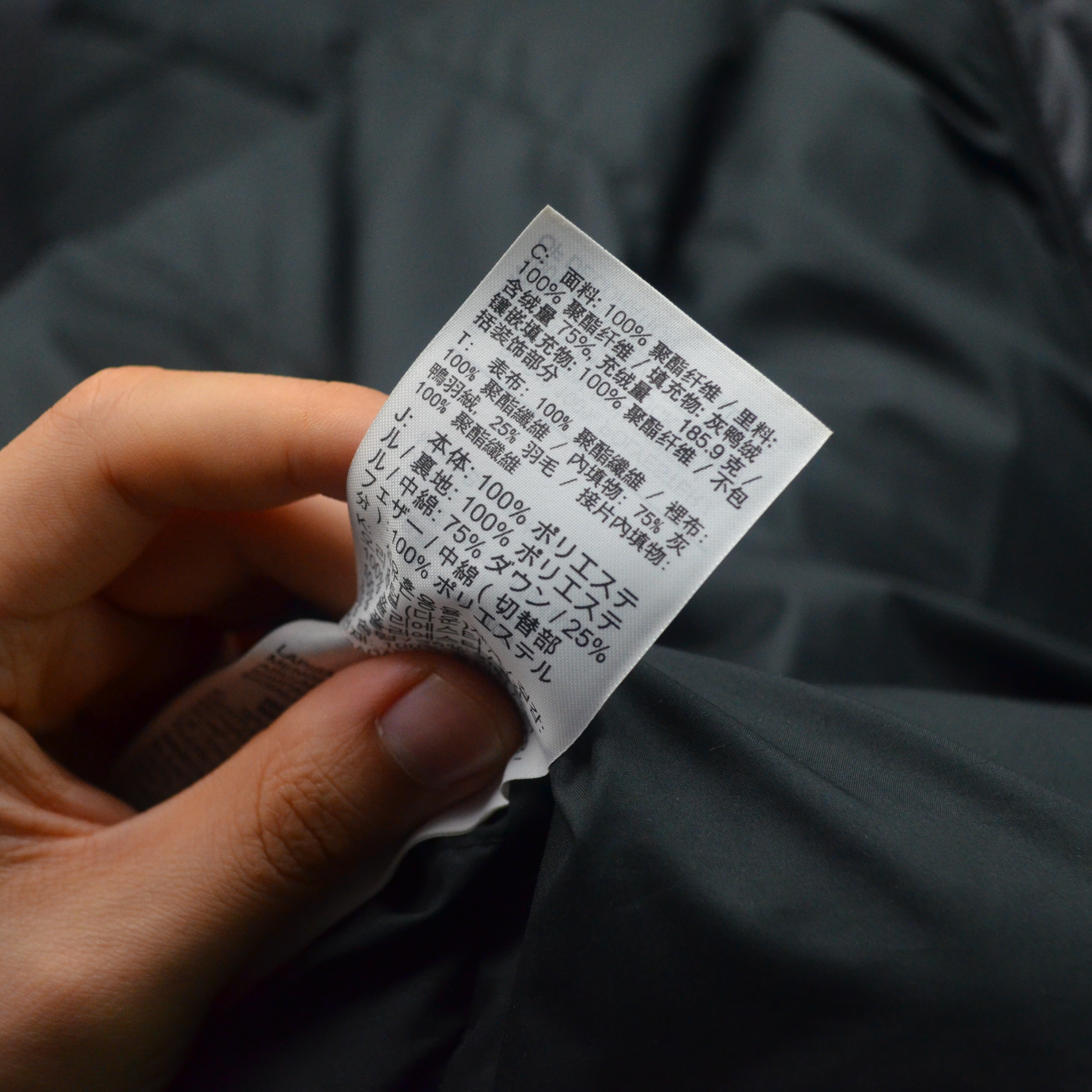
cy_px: 546
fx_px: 1785
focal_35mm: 50
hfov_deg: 34.0
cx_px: 505
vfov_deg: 34.0
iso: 1600
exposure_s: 1/500
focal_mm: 26
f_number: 4.2
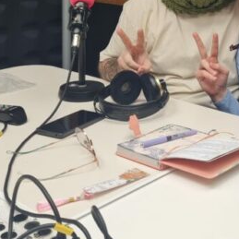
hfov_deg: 23.7
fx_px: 555
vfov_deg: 23.4
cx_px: 212
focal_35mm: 71
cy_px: 6
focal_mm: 5.4
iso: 50
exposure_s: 1/100
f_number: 1.8
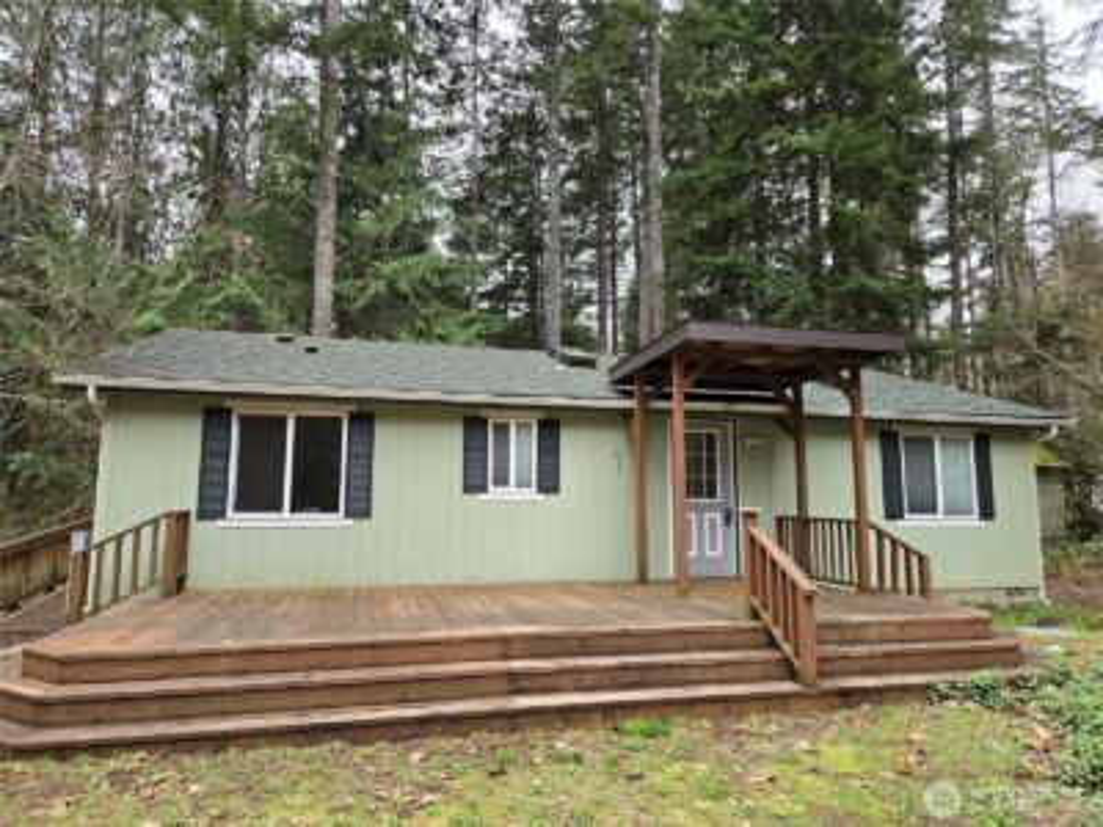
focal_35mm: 23
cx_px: 552
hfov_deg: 73.9
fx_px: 733
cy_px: 414
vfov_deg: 58.9
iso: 32
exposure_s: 1/180
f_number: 1.8
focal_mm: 5.4
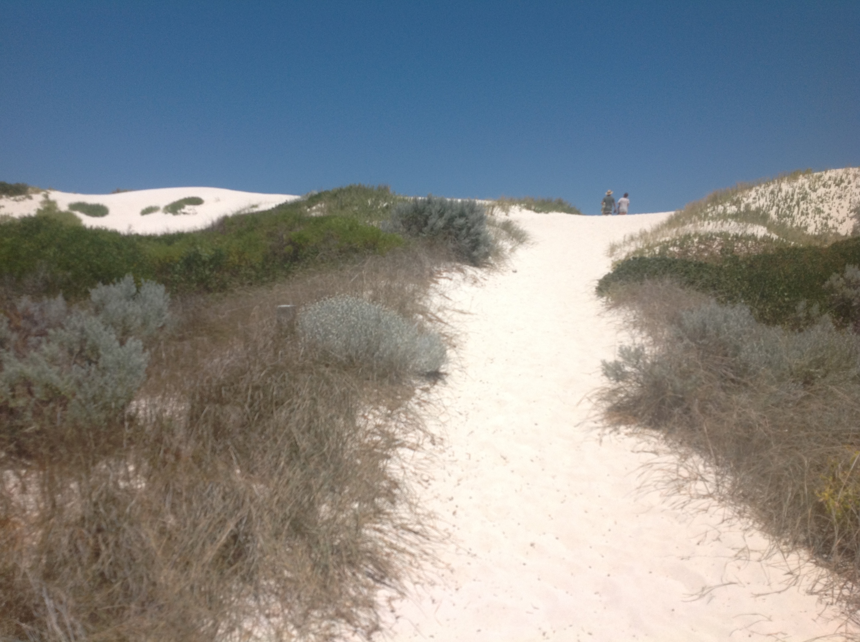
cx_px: 430
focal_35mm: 35
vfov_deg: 40.6
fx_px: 868
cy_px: 321
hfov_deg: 52.7
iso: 64
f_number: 2.4
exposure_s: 1/3367
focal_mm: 4.28
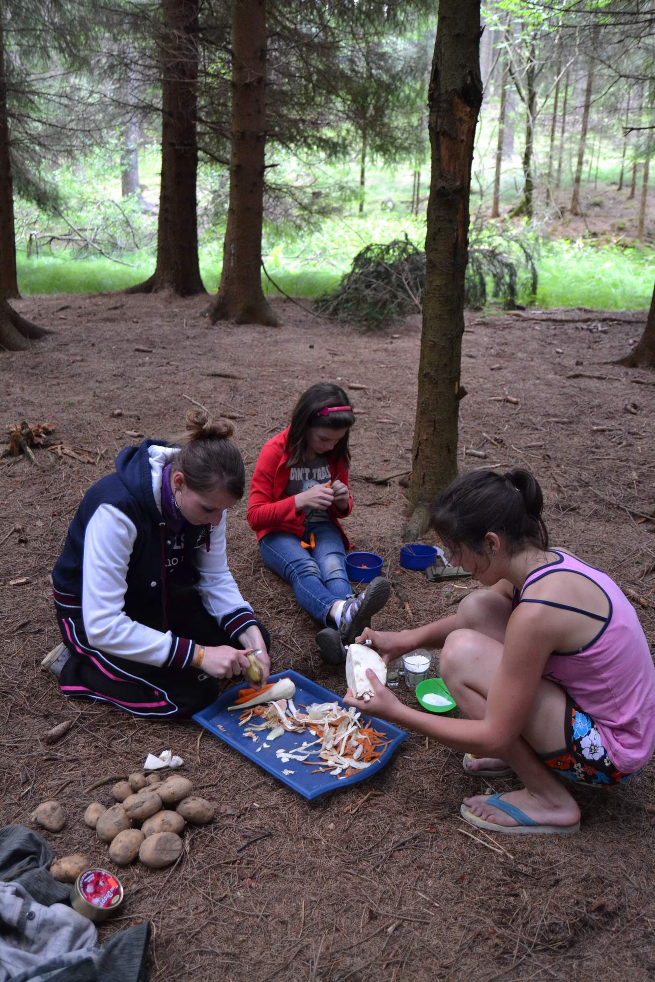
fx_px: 901
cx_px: 328
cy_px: 491
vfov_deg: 57.2
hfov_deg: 40.0
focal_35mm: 33
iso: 1250
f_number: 3.5
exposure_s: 1/60
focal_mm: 22
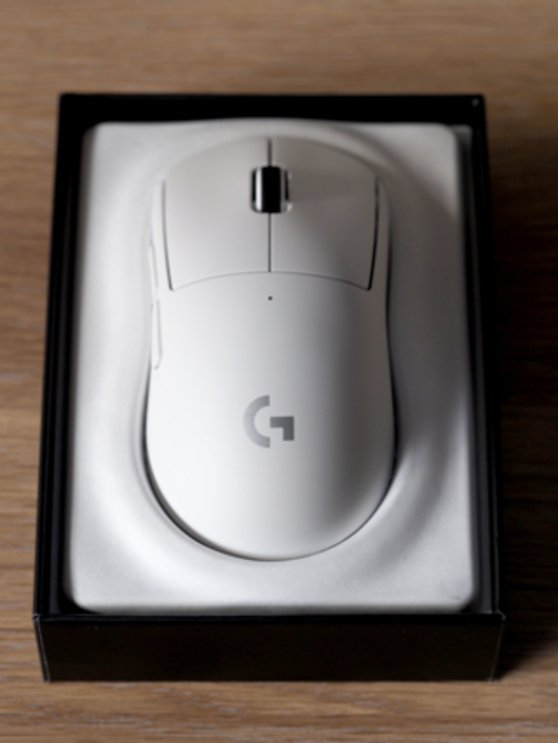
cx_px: 279
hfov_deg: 12.4
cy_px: 372
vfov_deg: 16.4
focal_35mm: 120
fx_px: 2577
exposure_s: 1/125
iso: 500
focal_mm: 60
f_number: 4.5
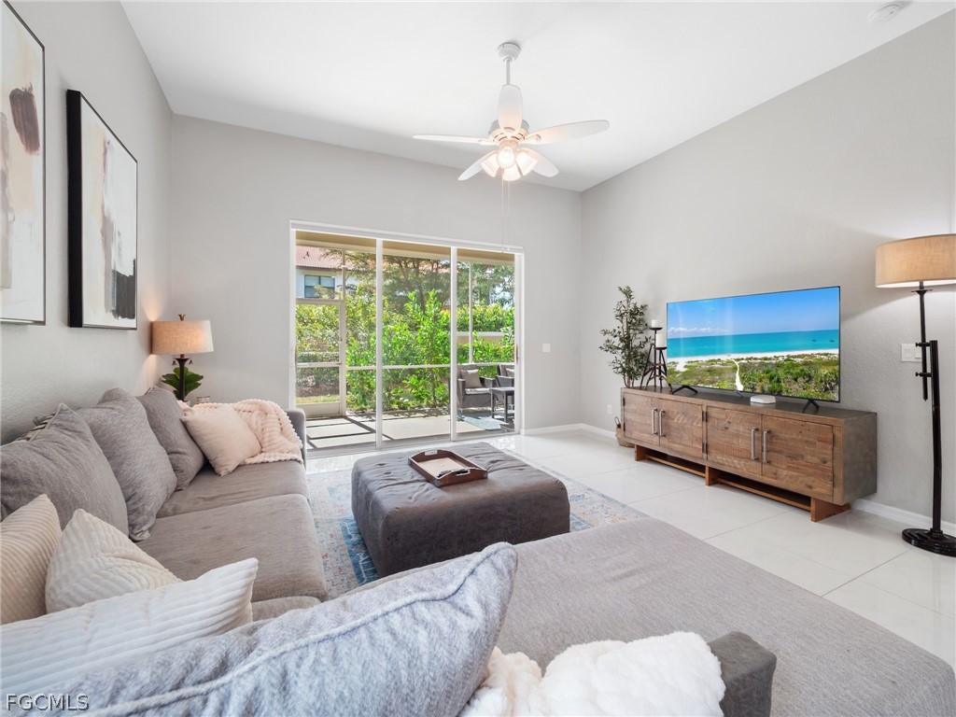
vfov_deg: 85.7
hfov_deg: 102.1
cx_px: 478
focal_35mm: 14
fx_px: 387
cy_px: 358
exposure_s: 1/5
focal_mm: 7
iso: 200
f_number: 7.1
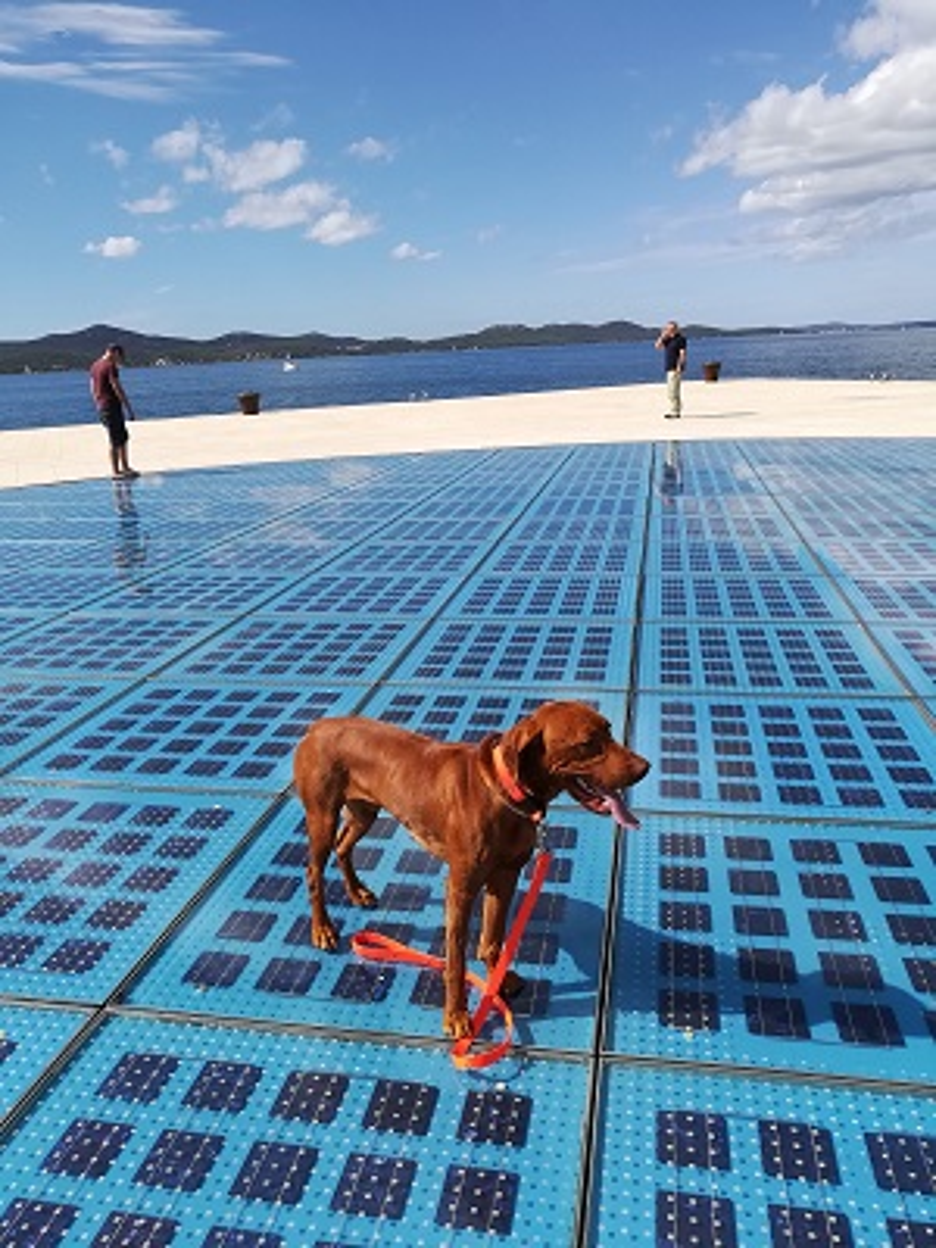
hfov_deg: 53.1
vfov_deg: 67.3
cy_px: 624
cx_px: 468
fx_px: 937
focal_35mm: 26
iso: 50
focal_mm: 3.83
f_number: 2.2
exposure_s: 1/1580
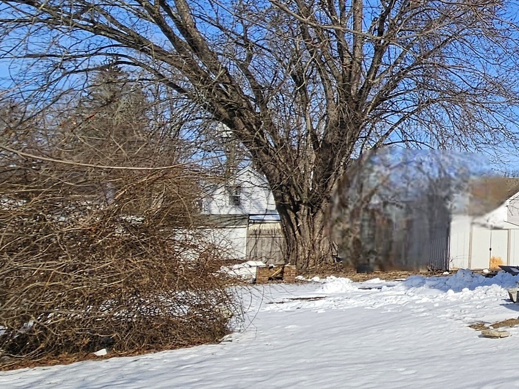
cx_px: 766
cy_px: 161
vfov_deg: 30.8
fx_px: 704
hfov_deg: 28.1
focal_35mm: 47
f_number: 2.2
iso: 50
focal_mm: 2.2
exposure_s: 1/2500
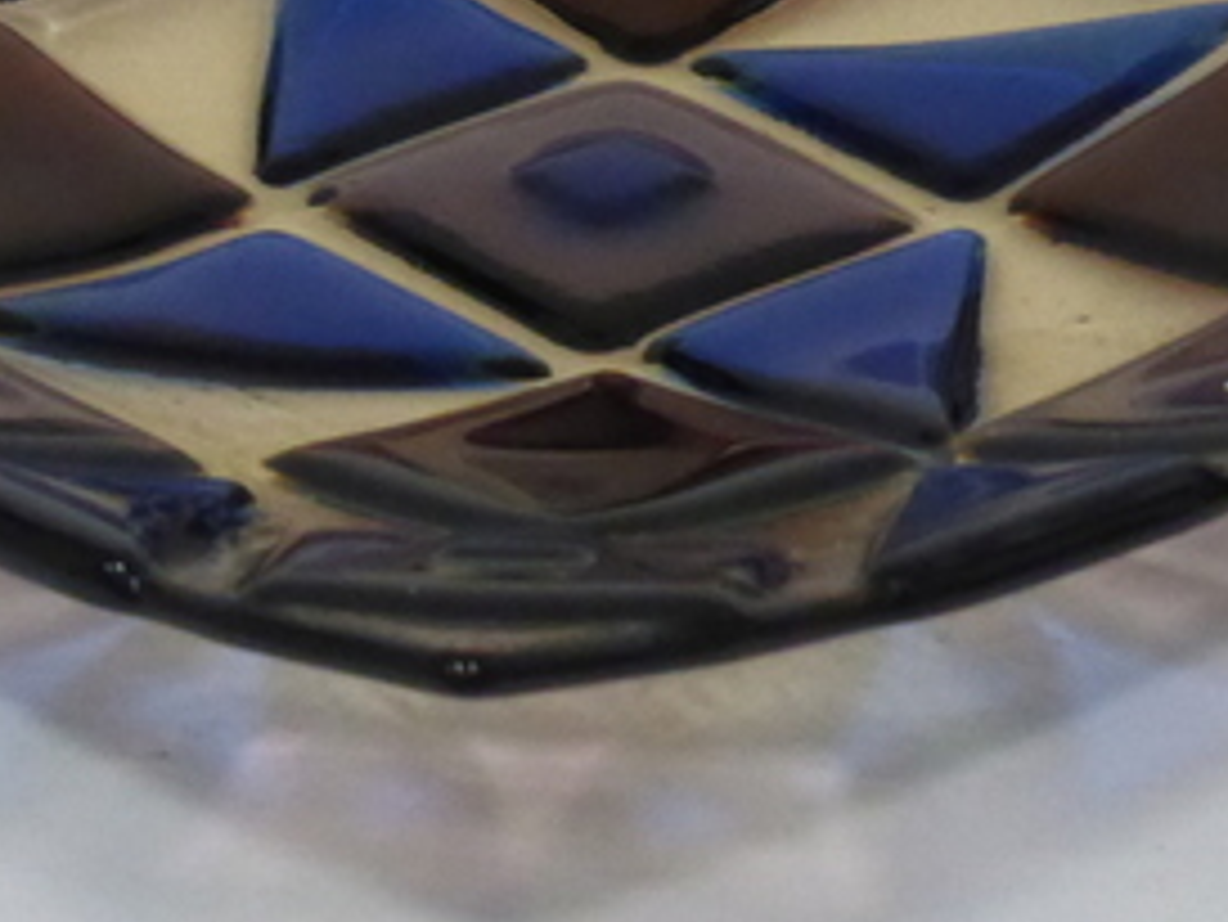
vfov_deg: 6.1
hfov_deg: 8.1
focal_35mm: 244
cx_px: 618
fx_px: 8660
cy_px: -175
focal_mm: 15.1
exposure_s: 1/25
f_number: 5.2
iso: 800
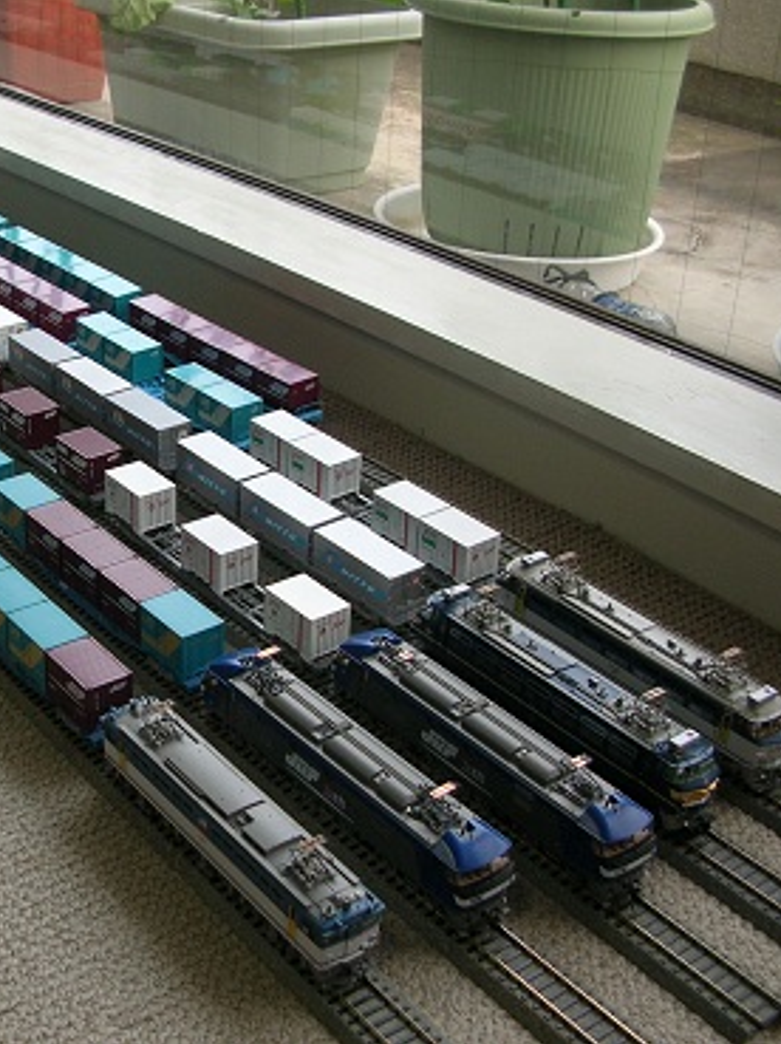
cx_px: 117
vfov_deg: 40.5
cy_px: 522
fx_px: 1416
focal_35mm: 47
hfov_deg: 29.8
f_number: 2.8
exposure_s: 1/48.4
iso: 50
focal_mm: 5.8
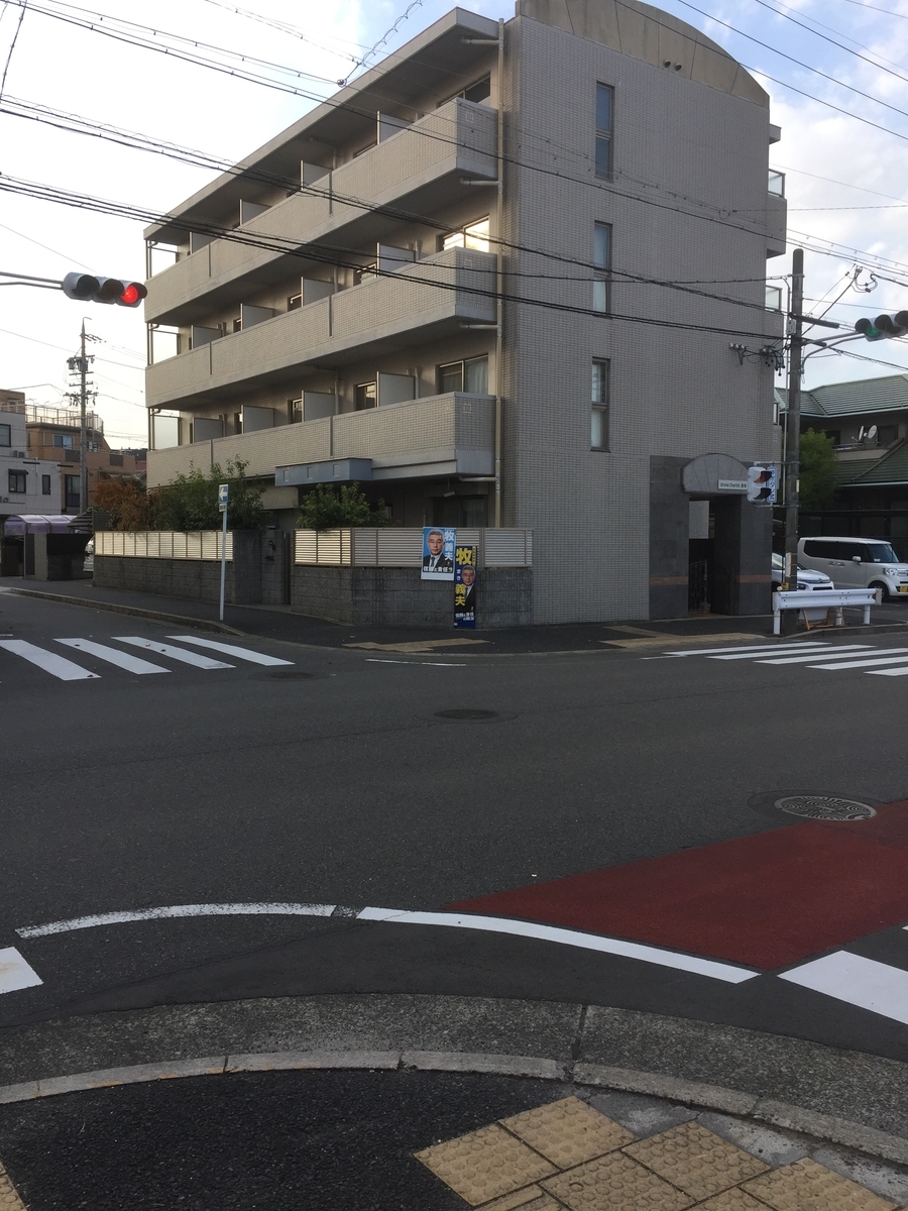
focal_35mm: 29
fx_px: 1014
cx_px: 454
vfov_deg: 61.7
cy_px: 606
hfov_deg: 48.2
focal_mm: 4.15
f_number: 2.2
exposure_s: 1/542
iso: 32
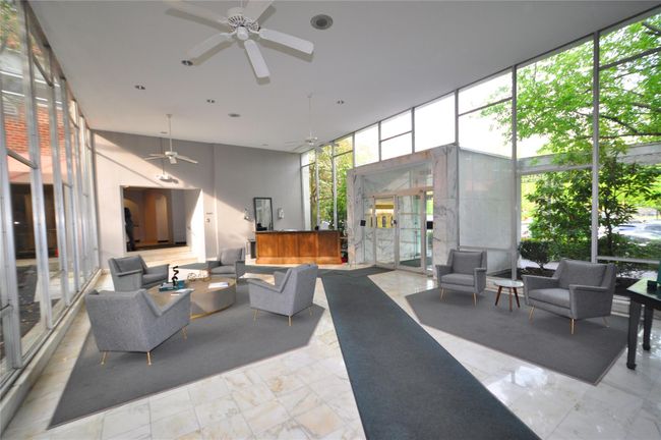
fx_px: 275
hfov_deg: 100.4
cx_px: 330
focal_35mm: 15
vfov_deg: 77.2
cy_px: 220
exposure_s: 1/80
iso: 400
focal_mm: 10
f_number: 4.5
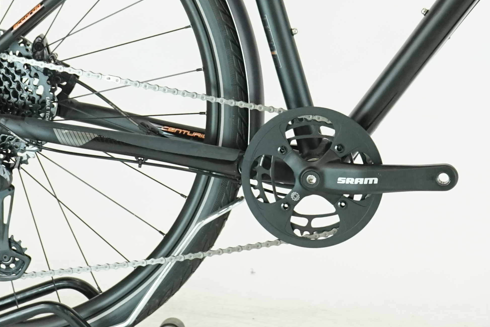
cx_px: 400
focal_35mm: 178
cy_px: -74
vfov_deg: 7.6
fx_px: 2422
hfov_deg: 11.5
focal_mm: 58
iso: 1600
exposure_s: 1/200
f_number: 5.6
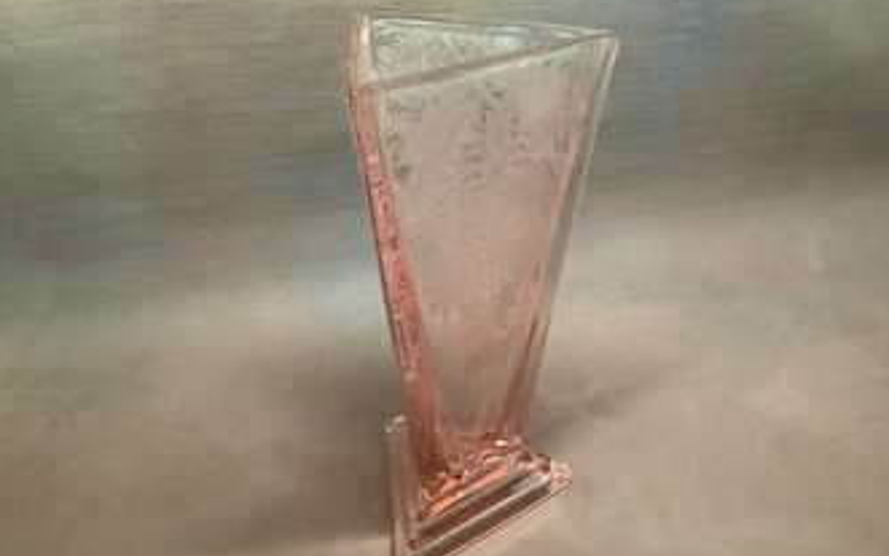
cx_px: 453
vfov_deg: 37.3
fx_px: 824
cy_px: 283
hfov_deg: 56.7
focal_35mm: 34
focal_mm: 3.3
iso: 400
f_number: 2.4
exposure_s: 1/33
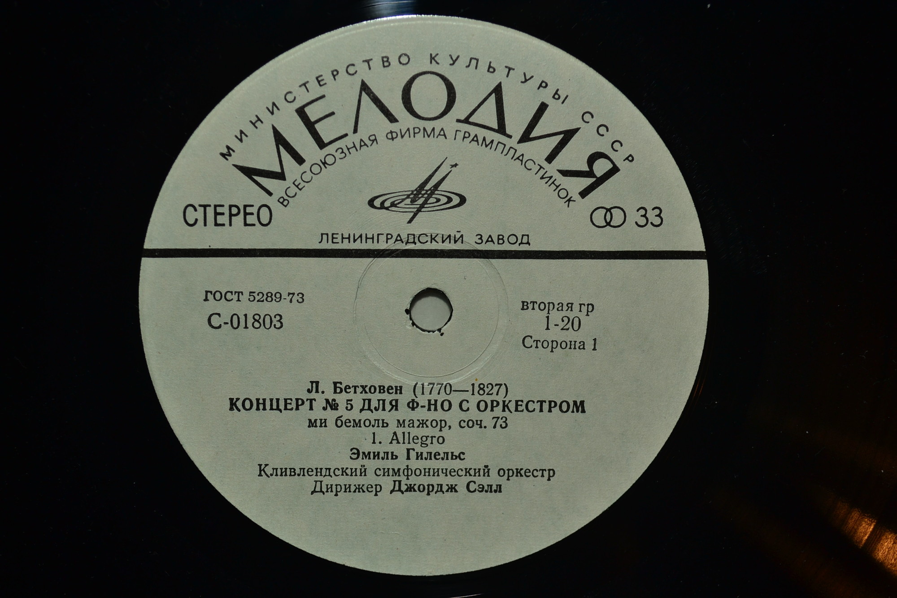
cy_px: 299
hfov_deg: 36.9
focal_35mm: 54
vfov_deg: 25.1
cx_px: 448
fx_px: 1345
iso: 100
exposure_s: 1/60
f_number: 5
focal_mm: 36
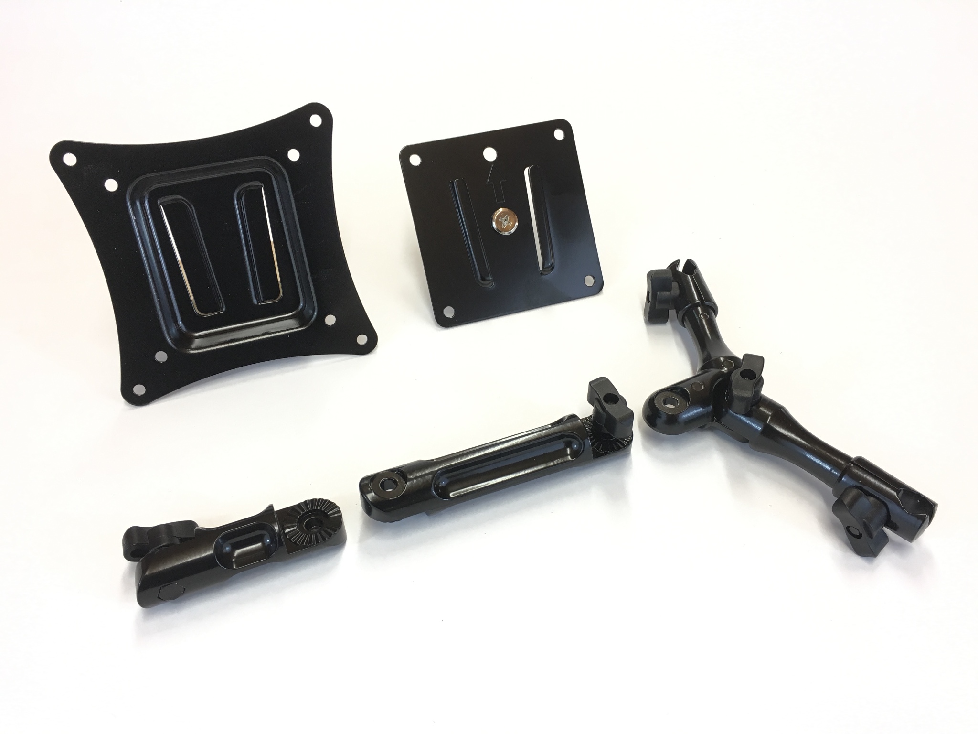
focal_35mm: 29
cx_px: 489
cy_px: 367
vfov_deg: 48.2
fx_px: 819
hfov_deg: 61.7
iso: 32
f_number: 2.2
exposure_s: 1/33
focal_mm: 4.15
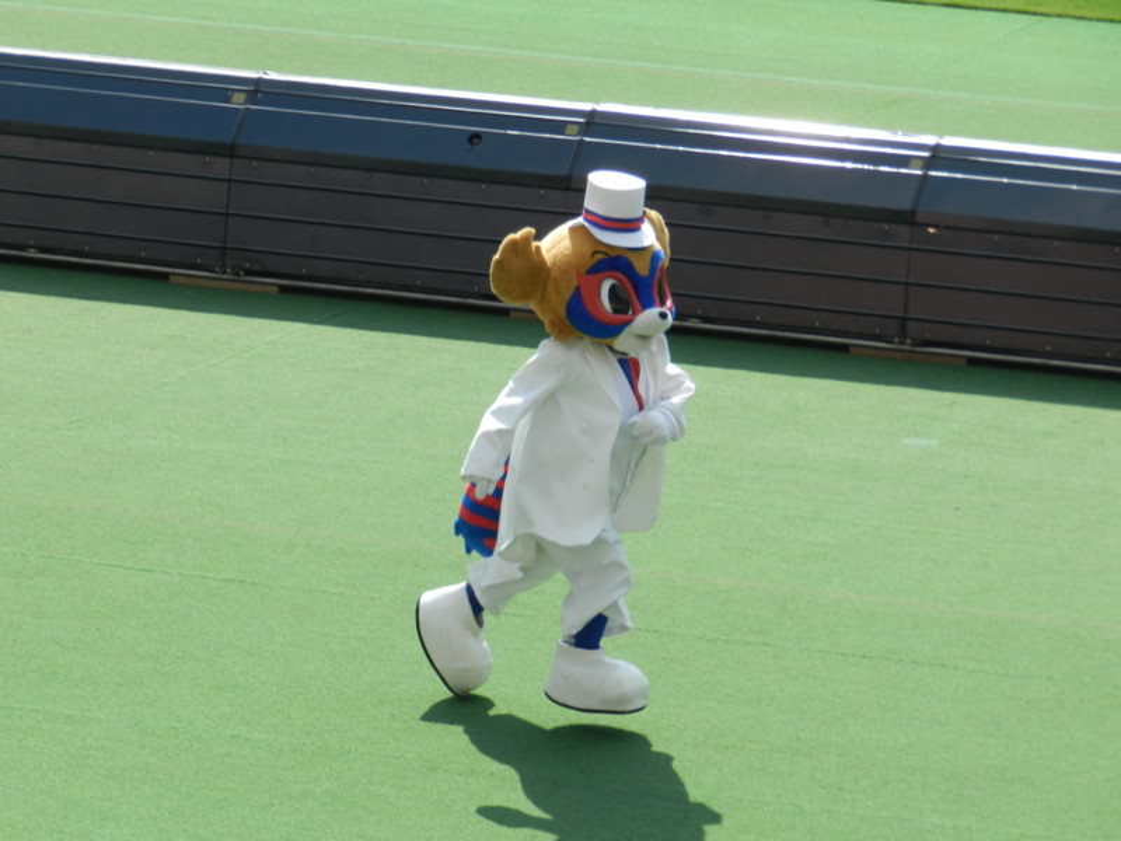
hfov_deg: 7.5
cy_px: 420
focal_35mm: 263
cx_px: 560
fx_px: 8517
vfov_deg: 5.7
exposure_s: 1/500
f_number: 5.2
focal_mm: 46.7
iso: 160
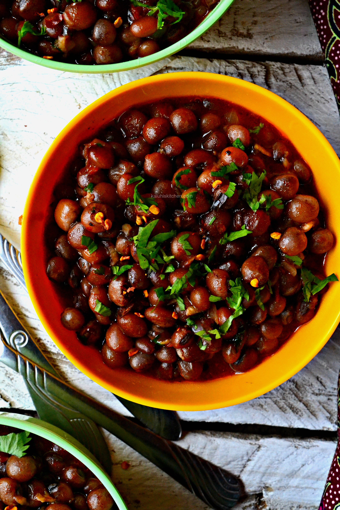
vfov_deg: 41.1
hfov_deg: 28.1
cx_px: 170
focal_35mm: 48
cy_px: 255
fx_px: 680
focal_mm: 32
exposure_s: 1/1000
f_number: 13
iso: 3200
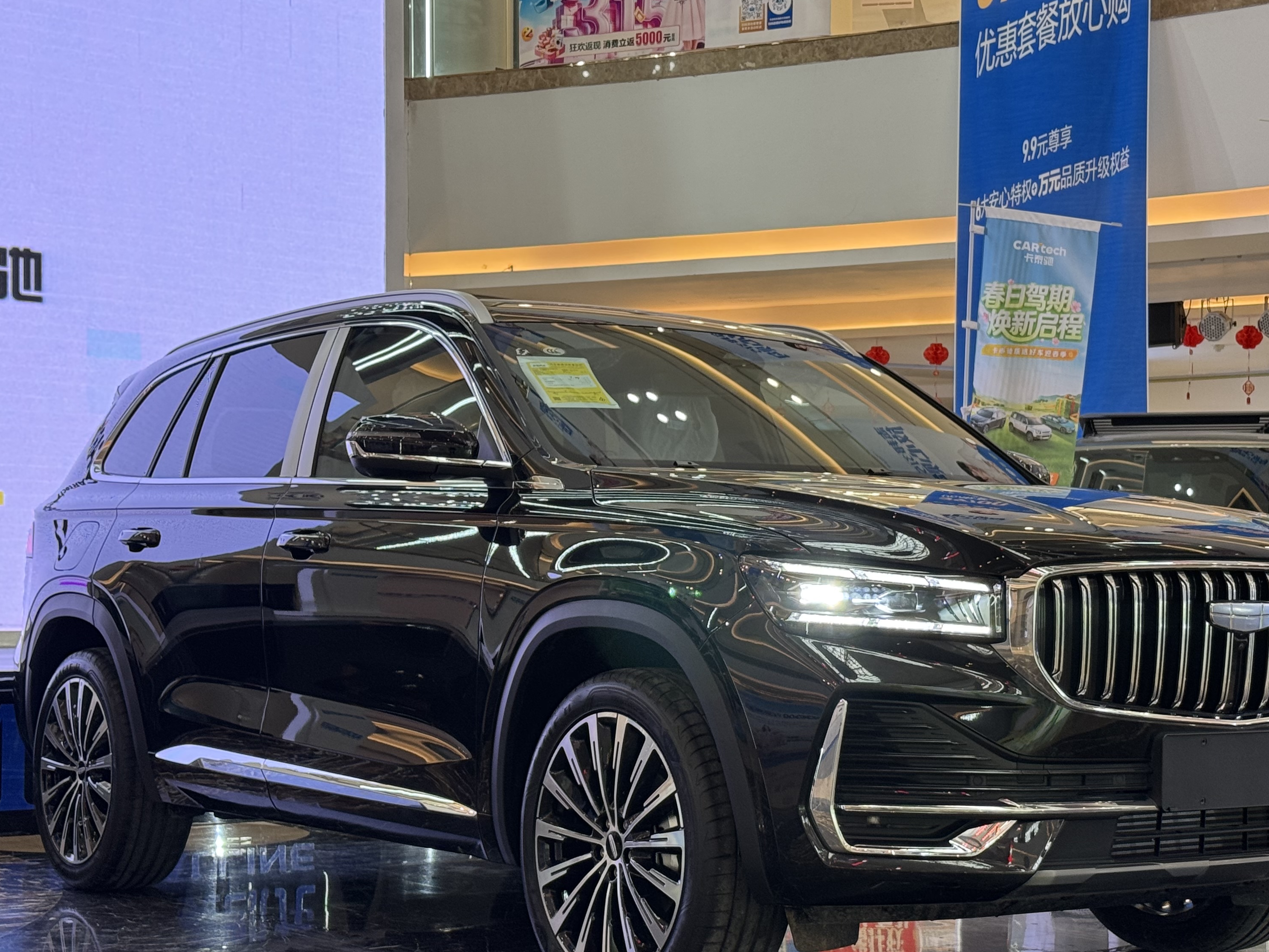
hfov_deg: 29.8
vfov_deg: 22.5
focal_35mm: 65
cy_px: 594
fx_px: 2383
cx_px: 745
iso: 64
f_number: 1.78
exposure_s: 1/54
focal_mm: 6.76
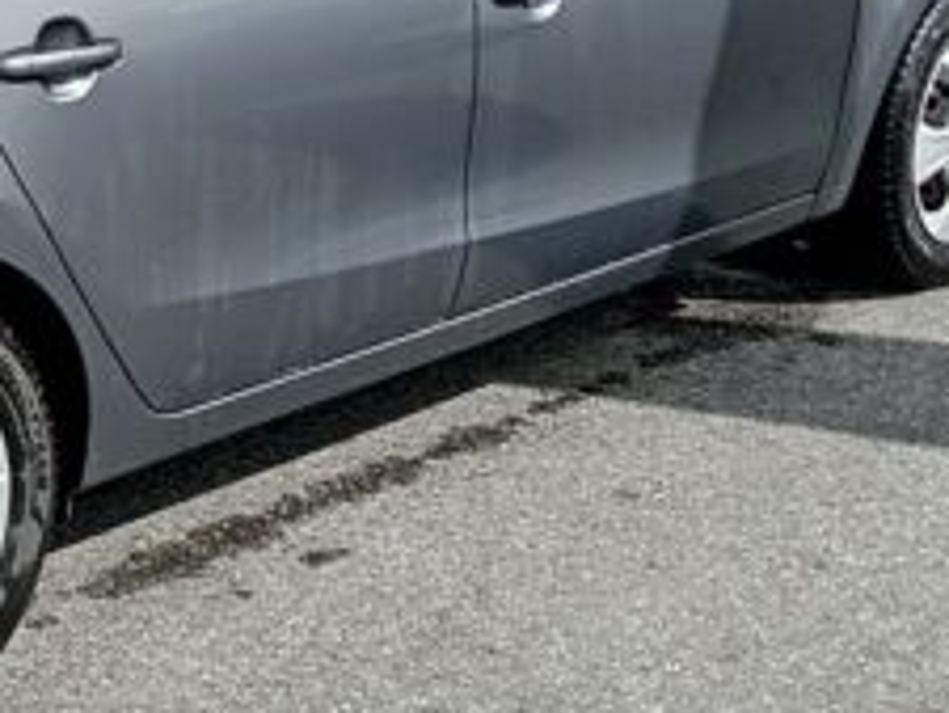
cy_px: 127
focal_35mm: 89
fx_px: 2441
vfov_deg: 16.5
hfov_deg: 20.8
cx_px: -135
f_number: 1.8
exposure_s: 1/578
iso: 103
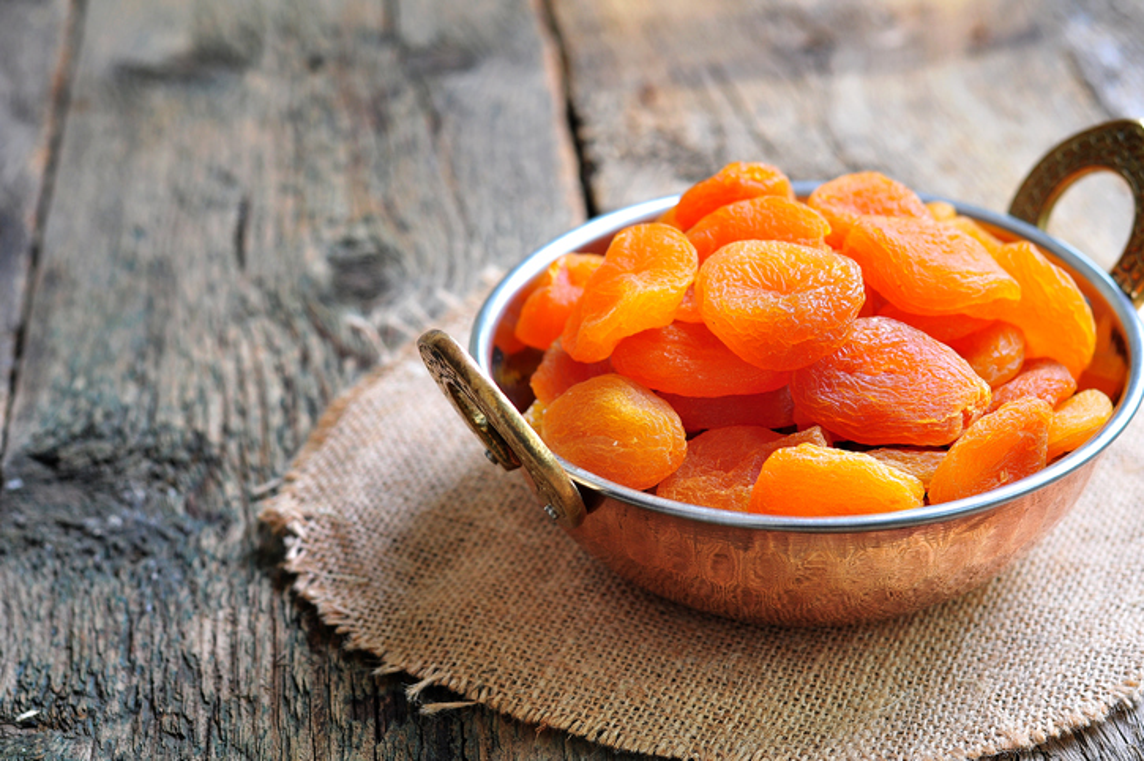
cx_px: 572
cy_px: 380
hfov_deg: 27.0
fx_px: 2381
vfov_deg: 18.1
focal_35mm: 75
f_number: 5
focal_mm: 50
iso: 200
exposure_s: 1/80
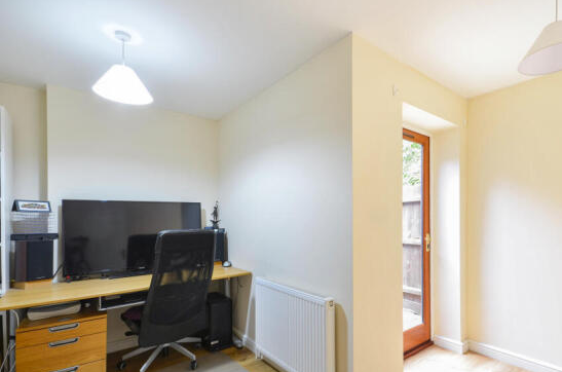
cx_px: 312
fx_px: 280
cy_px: 212
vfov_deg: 66.8
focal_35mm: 18
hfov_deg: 89.8
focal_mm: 10
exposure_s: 1.3
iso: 100
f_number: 8
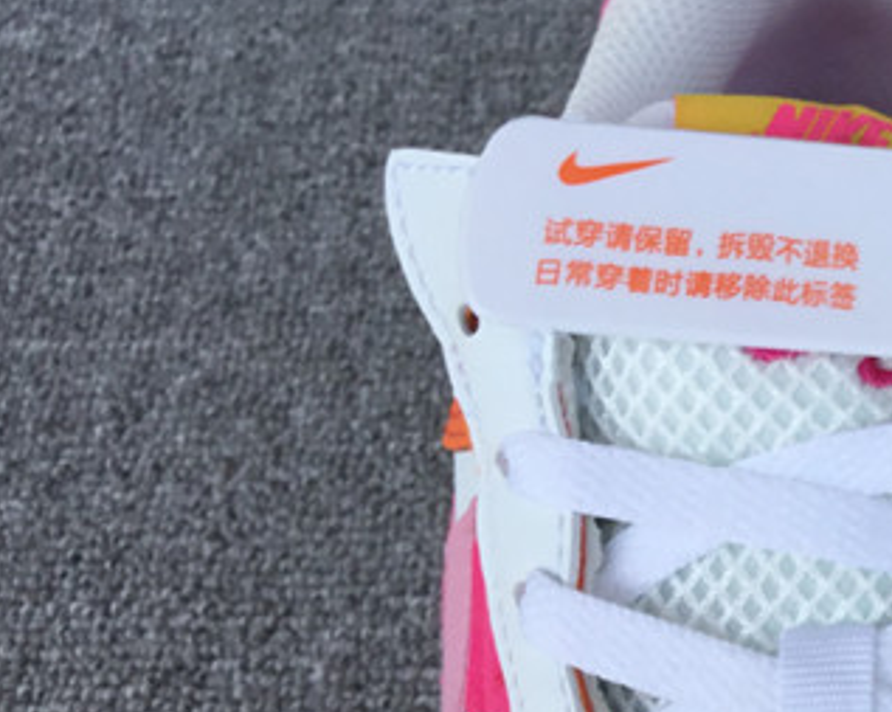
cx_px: 1230
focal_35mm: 86
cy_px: 463
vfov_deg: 17.8
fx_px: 2268
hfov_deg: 20.0
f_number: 2.4
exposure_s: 1/379
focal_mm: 3.3
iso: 25
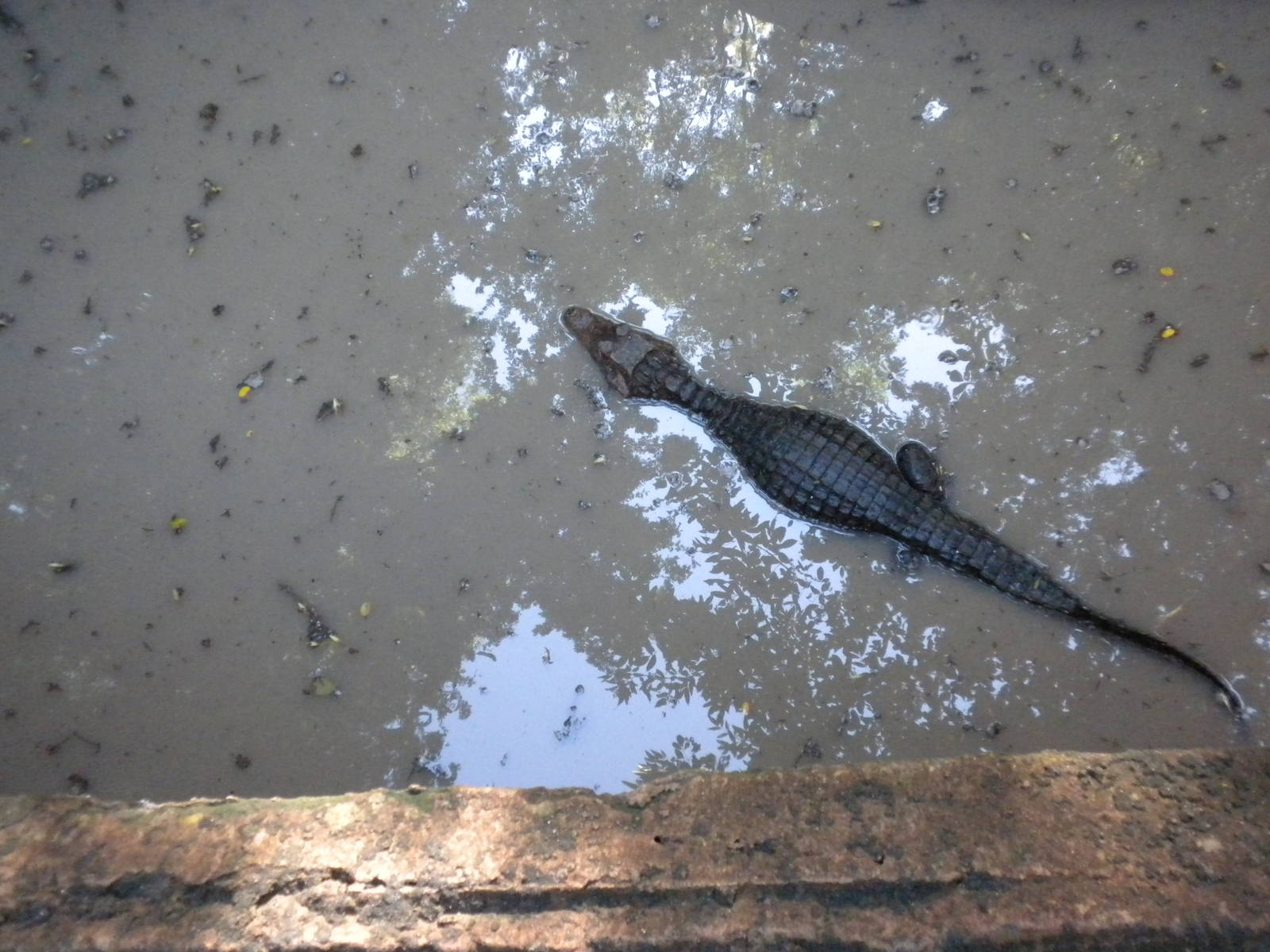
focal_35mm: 37
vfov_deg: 38.7
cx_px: 635
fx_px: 1357
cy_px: 476
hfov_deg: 50.1
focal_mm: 6.6
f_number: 3.5
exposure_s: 1/96.8
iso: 800
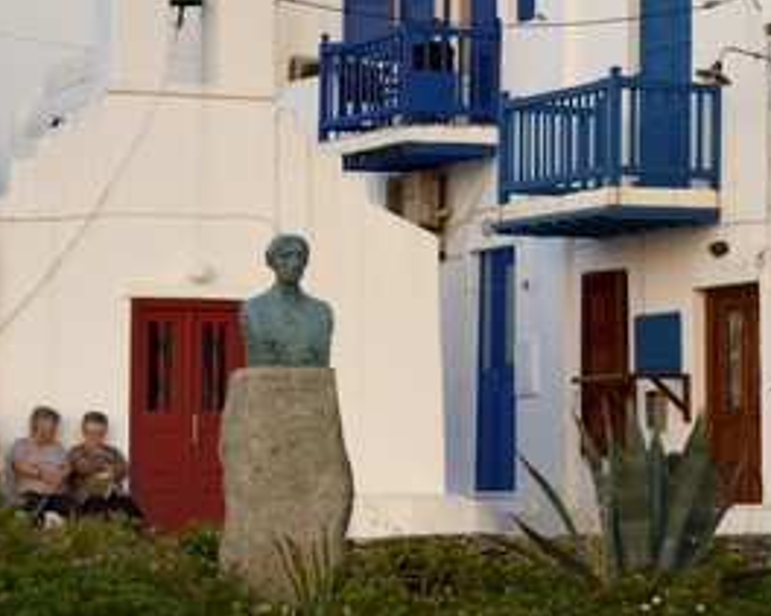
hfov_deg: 10.6
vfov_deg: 8.5
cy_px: 216
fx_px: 4151
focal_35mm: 182
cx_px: 348
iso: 400
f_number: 4.5
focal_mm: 122
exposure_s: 1/125
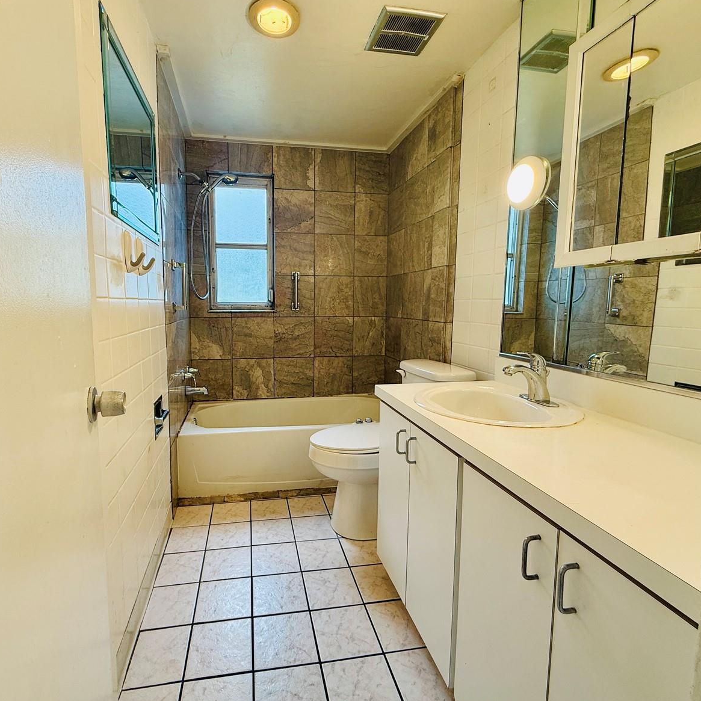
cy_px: 345
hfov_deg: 83.6
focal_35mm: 17
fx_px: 389
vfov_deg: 84.0
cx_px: 310
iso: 100
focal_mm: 2.22
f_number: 2.2
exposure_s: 1/120
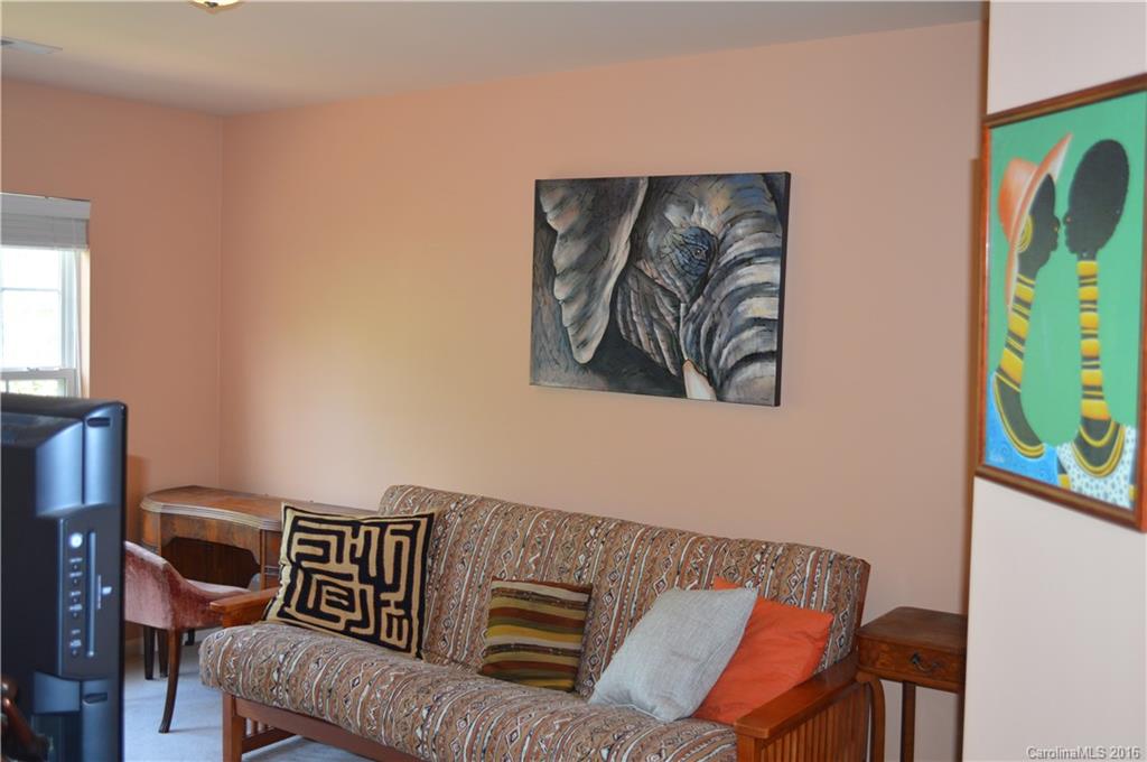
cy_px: 381
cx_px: 574
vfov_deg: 36.8
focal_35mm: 36
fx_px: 1146
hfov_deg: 53.2
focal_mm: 24
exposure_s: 1/60
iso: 500
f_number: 4
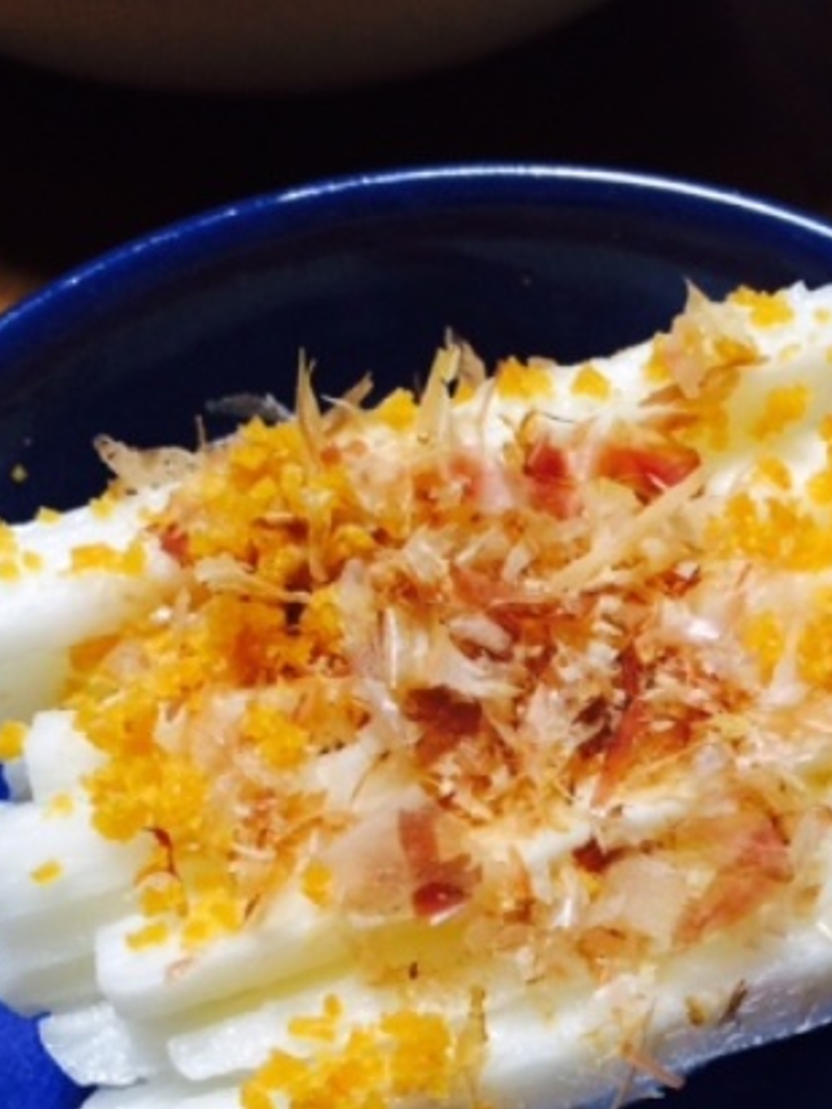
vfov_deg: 41.6
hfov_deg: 32.0
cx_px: 547
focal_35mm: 45
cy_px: 732
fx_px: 1442
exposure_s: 1/30
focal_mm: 4.15
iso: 125
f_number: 2.2
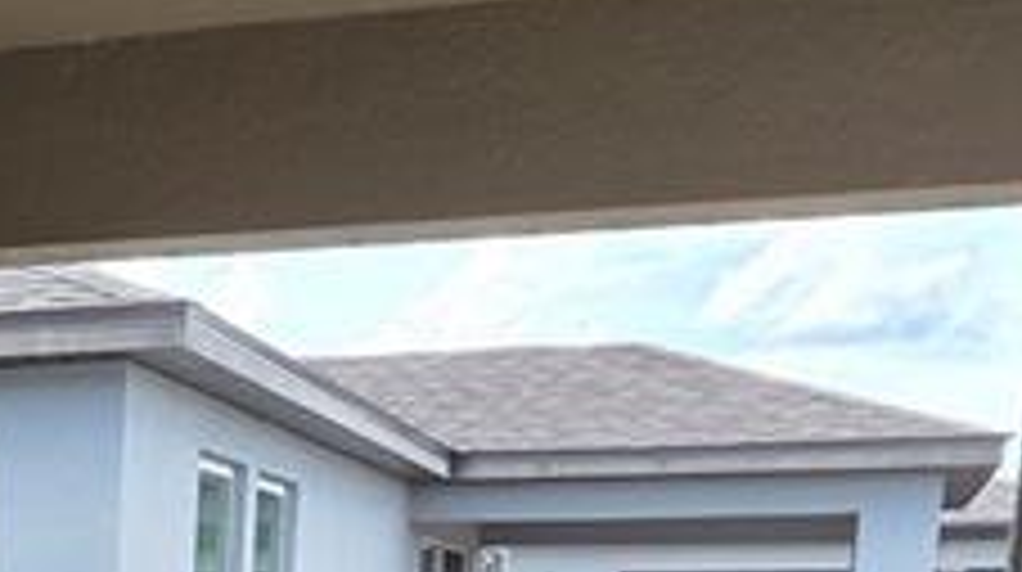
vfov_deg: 14.3
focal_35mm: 75
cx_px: -333
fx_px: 2030
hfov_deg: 24.4
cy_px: 1004
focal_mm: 2.2
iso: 50
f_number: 2.2
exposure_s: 1/274
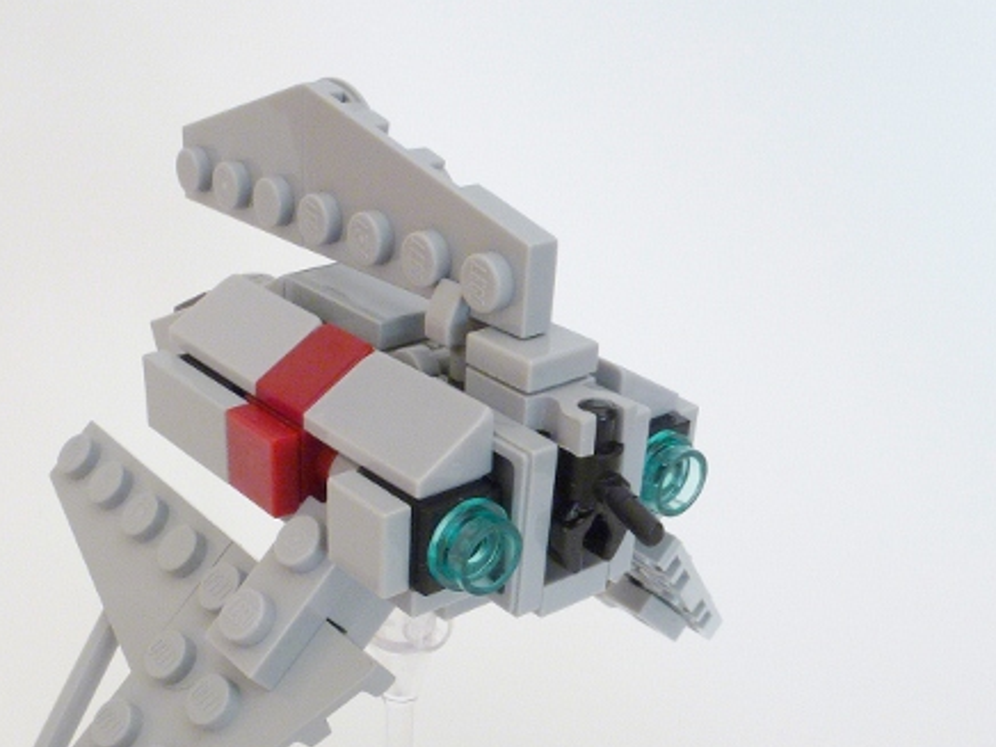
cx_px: 366
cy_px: 557
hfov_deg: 42.6
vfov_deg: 32.3
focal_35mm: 44
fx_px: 1266
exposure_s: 6
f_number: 6.3
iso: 100
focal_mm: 4.3
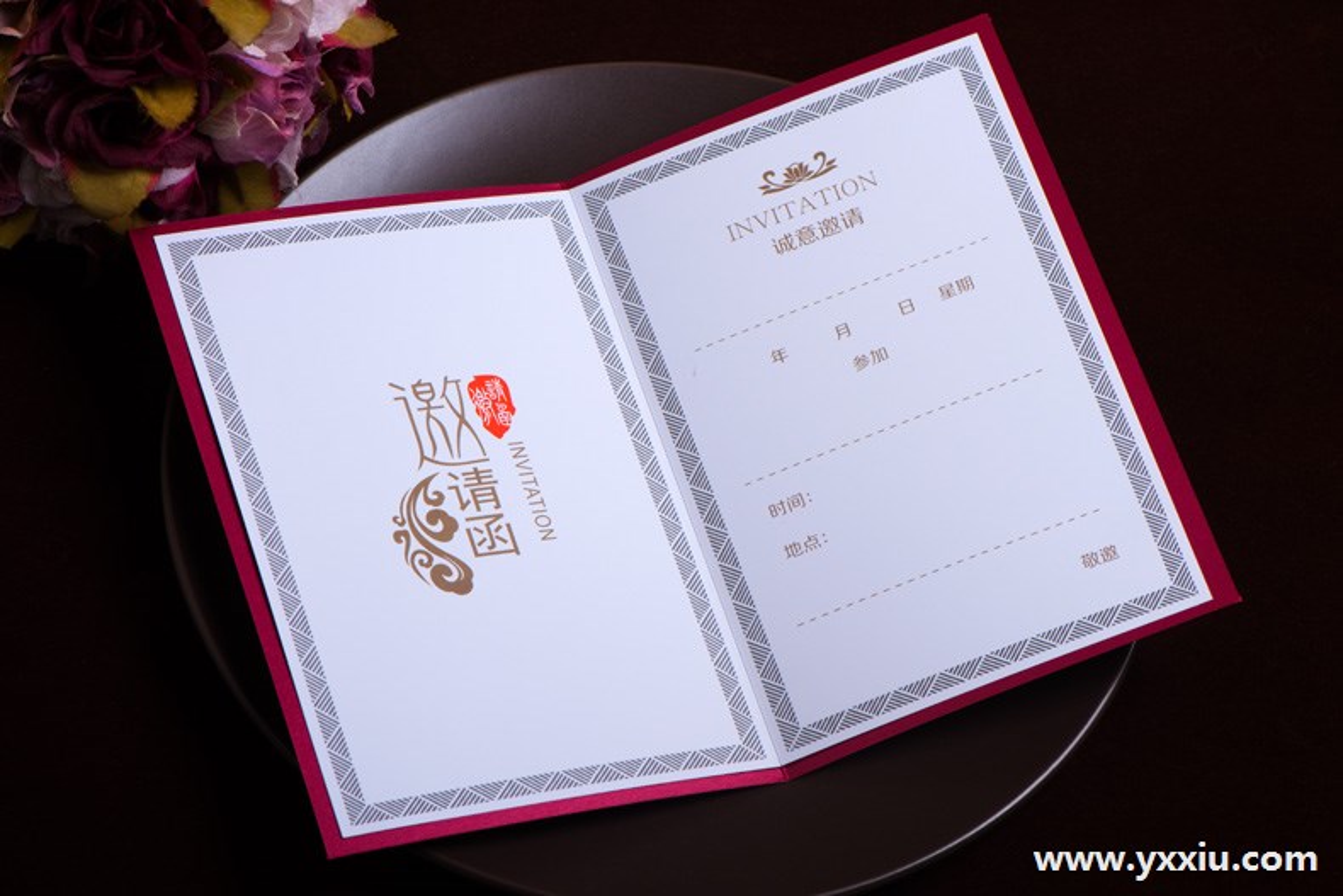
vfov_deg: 13.0
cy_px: 448
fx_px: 3918
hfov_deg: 19.5
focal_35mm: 105
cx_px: 672
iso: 320
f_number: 14
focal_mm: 105
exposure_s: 1/200
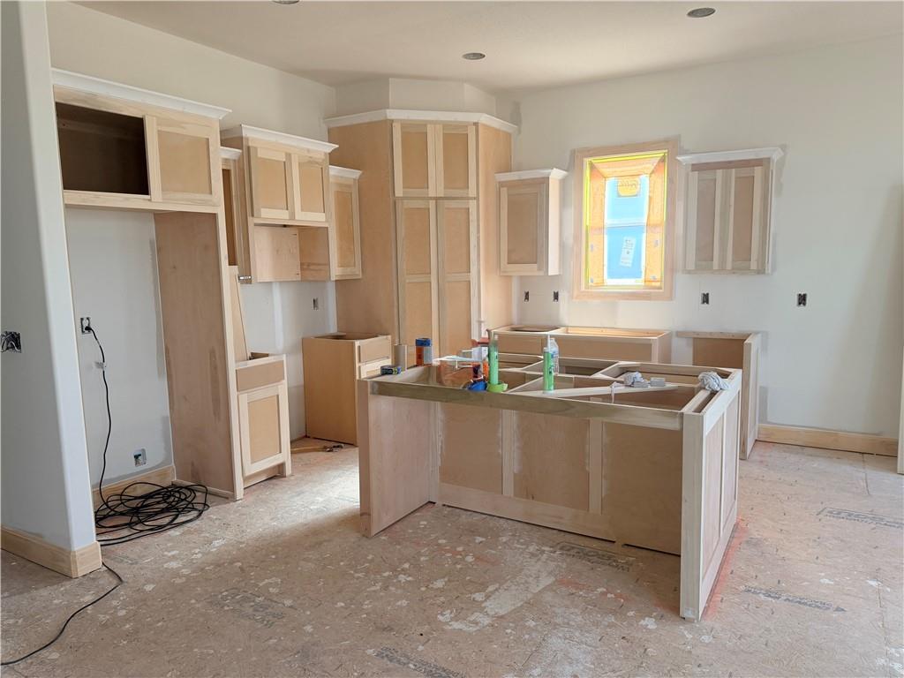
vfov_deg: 56.8
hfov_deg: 71.6
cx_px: 452
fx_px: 627
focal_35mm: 24
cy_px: 339
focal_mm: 6.76
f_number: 1.78
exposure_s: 1/217
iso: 160
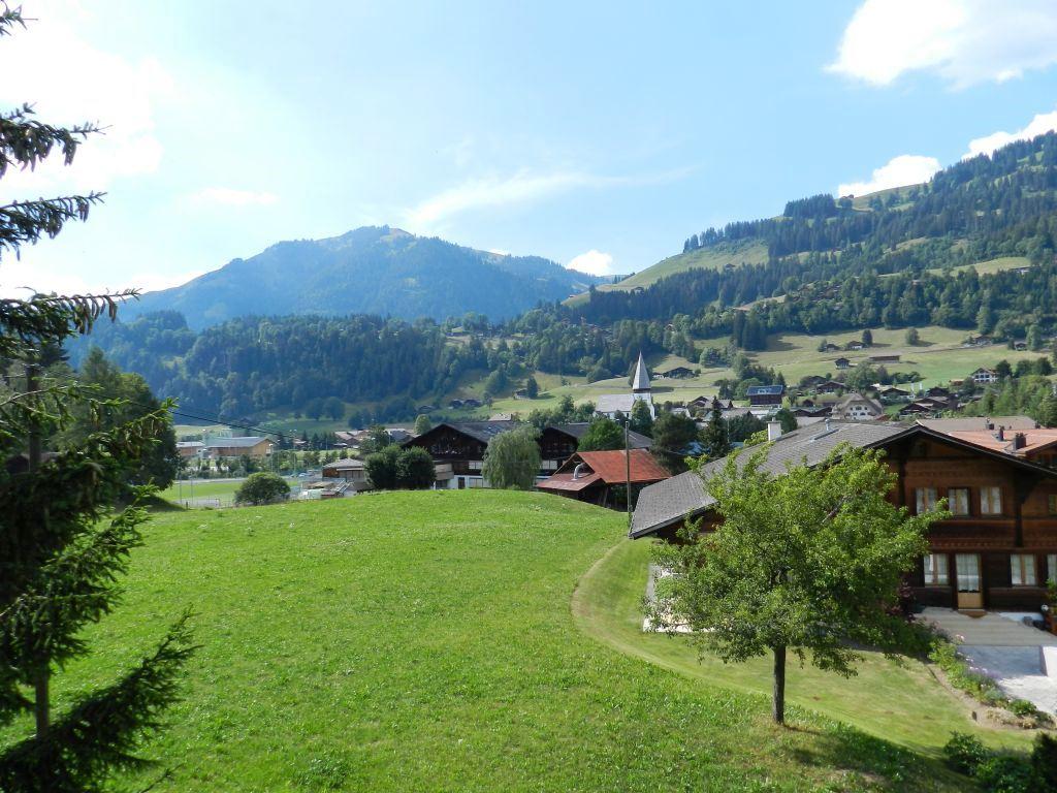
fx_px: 763
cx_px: 528
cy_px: 396
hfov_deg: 69.4
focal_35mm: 25
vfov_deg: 54.9
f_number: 3.5
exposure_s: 1/1000
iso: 160
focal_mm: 4.5
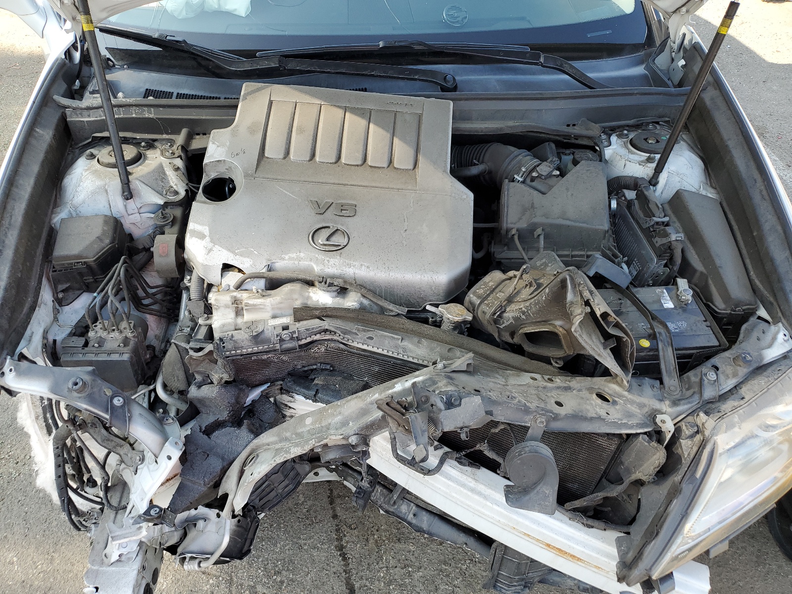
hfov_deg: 67.3
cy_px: 297
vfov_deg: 53.1
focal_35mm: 26
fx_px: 595
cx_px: 396
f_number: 1.5
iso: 50
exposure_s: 1/400
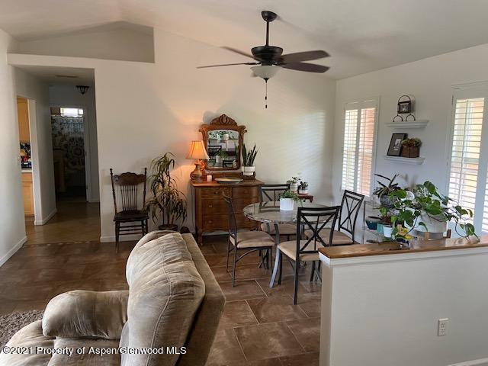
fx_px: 367
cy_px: 183
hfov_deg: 67.3
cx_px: 244
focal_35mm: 26
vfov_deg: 53.1
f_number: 1.8
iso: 160
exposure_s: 1/60
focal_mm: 4.25
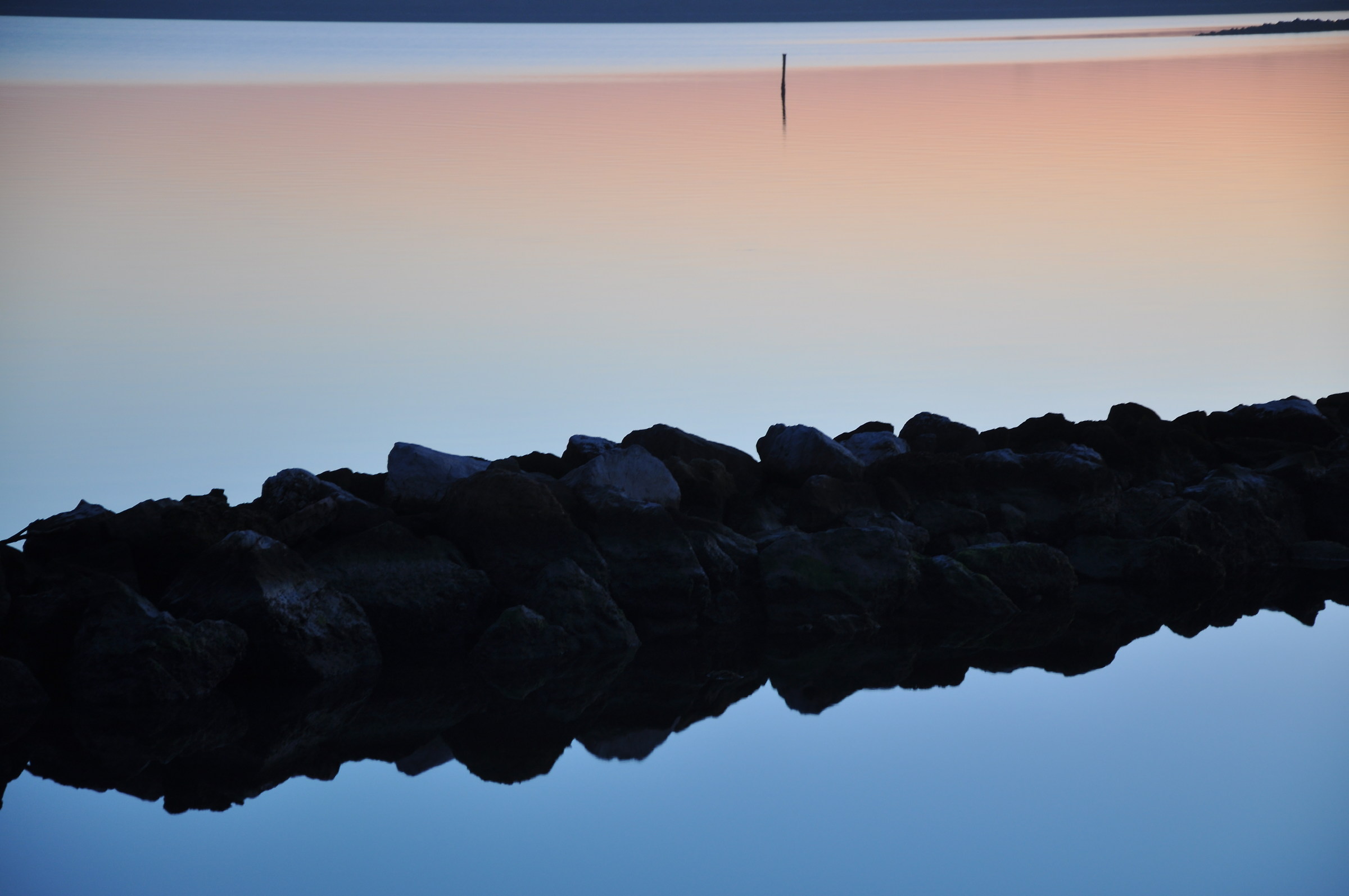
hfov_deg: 14.9
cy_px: 448
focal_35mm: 138
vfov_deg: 9.9
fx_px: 5165
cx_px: 674
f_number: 5.6
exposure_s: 1
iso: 200
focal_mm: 92
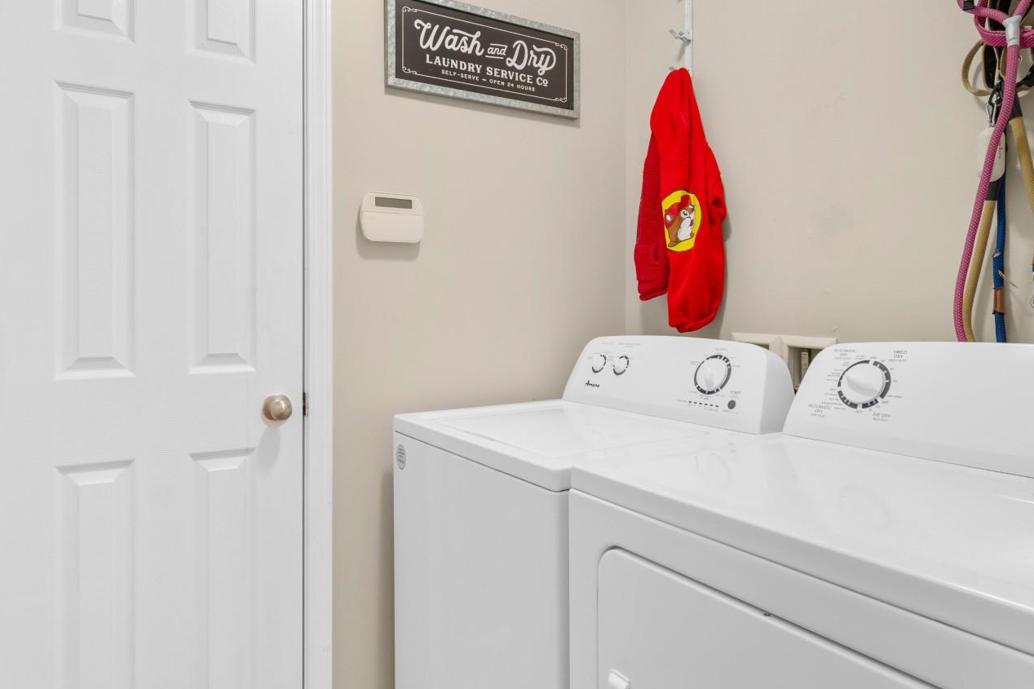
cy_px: 309
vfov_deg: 55.0
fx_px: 660
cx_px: 502
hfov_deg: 76.1
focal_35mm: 23
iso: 100
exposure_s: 1/4
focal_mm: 12
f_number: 4.8
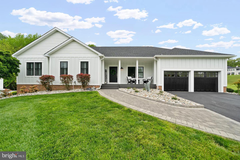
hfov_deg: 108.3
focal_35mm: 13
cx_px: 120
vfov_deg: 85.4
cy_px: 80
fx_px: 87
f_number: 8
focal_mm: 13
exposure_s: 1/200
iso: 250
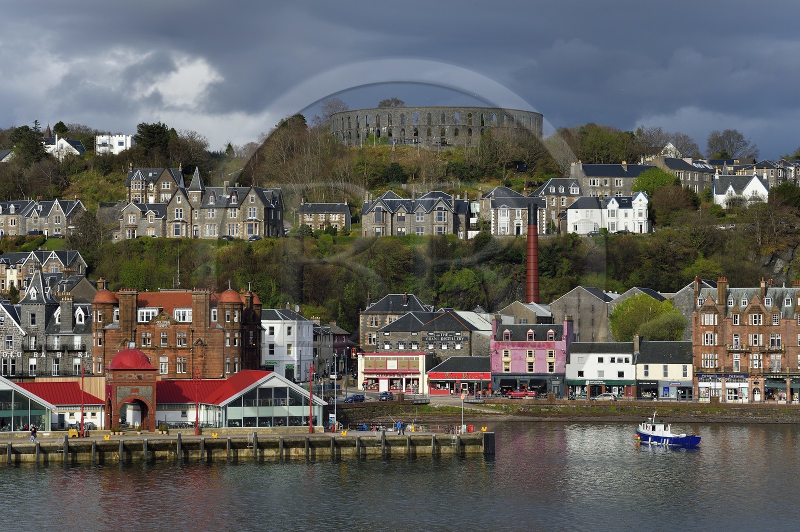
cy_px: 266
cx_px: 400
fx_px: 2265
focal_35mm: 102
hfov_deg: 20.0
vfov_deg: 13.4
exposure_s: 1/320
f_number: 10
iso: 200
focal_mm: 102
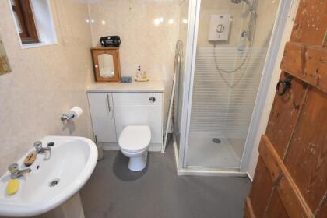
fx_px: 154
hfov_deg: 93.1
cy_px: 98
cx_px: 152
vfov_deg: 70.3
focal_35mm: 17
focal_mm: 10
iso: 1800
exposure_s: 1/60
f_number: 4
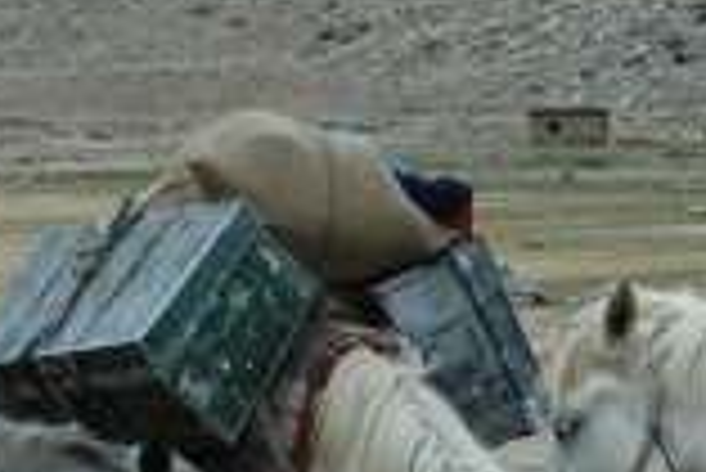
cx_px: 472
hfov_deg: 12.4
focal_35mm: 165
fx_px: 3239
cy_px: 656
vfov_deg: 8.2
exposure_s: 1/200
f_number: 7.1
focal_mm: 24
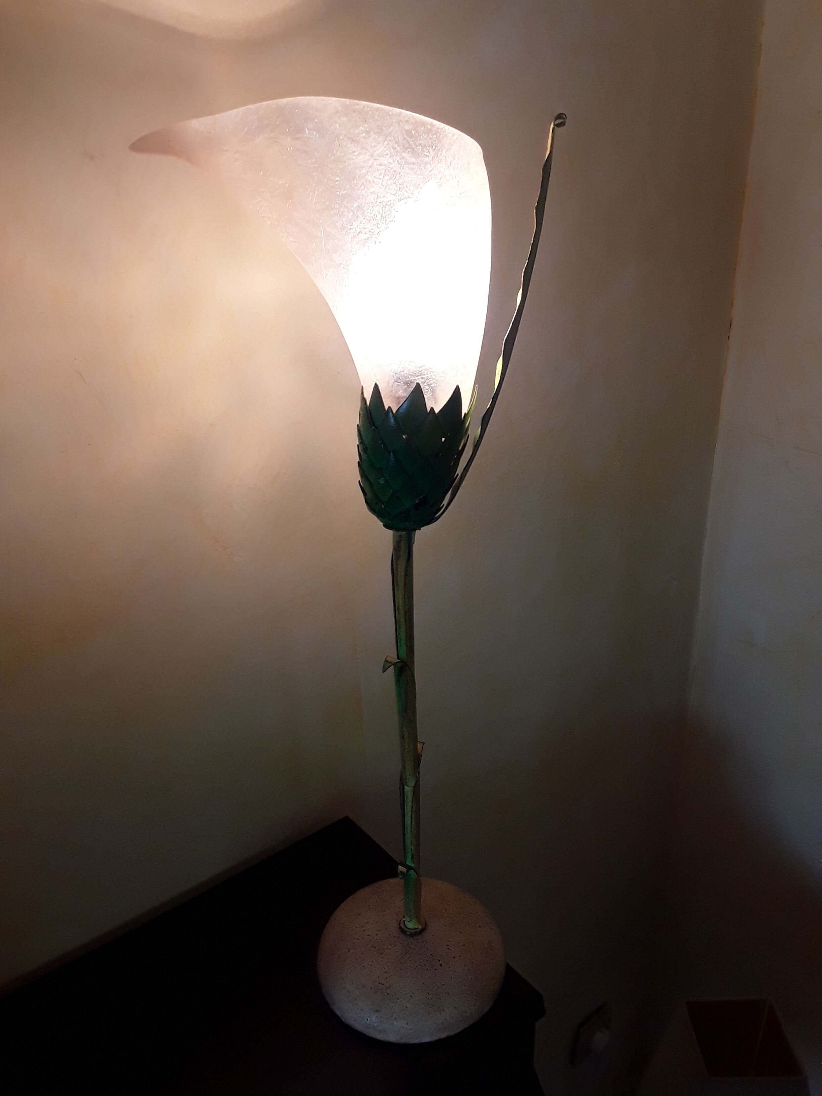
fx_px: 855
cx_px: 411
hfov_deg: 51.4
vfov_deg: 65.3
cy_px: 548
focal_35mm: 27
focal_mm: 2.91
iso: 80
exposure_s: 1/100
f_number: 1.9
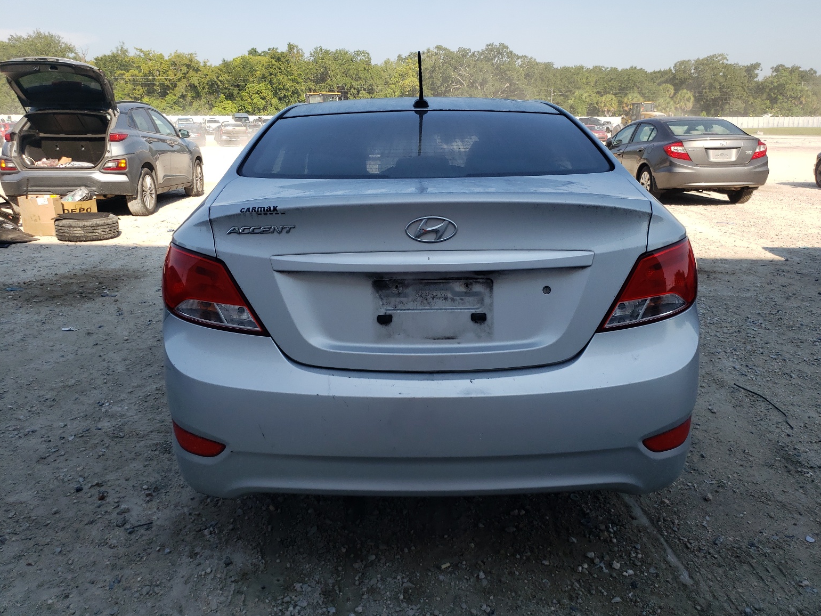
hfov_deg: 65.3
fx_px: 640
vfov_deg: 51.4
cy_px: 301
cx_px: 419
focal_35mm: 27
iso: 50
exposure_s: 1/1429
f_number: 1.5
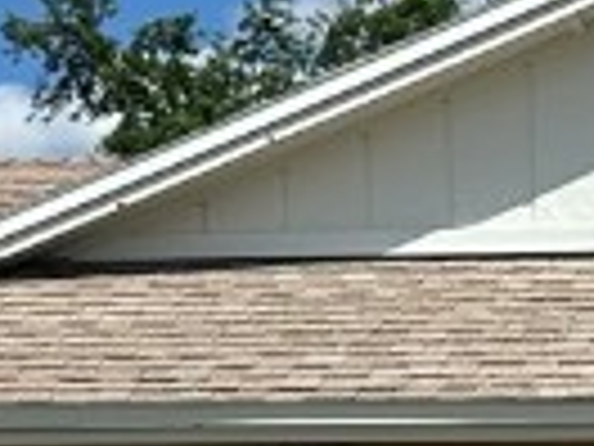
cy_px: 653
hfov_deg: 9.6
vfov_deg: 7.2
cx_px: 778
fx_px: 3466
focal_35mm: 202
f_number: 1.5
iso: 50
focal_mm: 5.7
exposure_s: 1/5882
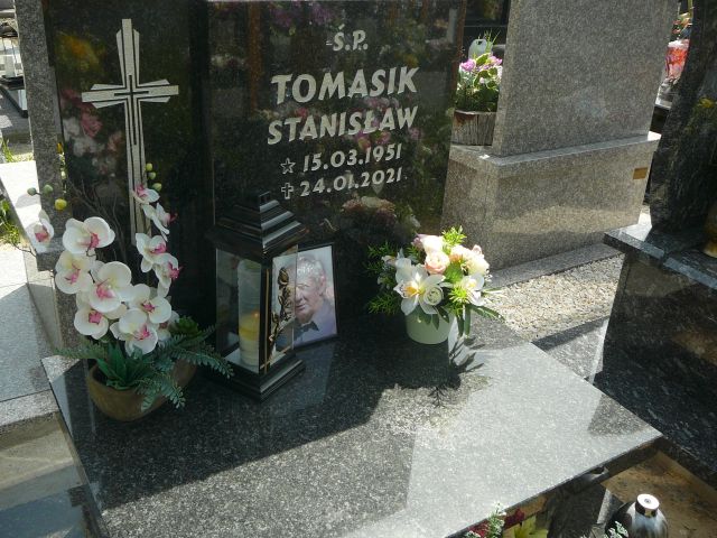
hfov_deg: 52.6
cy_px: 269
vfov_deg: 40.7
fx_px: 725
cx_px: 358
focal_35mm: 35
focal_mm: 5.2
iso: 80
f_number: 2.8
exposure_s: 1/640
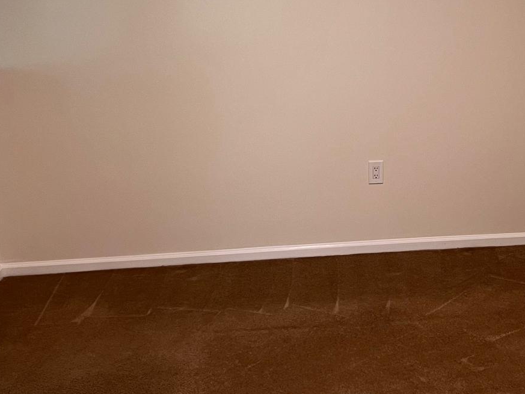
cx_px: 398
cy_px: 36
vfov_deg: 23.4
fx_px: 925
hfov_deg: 31.1
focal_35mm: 61
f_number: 1.5
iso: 100
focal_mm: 5.7
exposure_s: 1/60
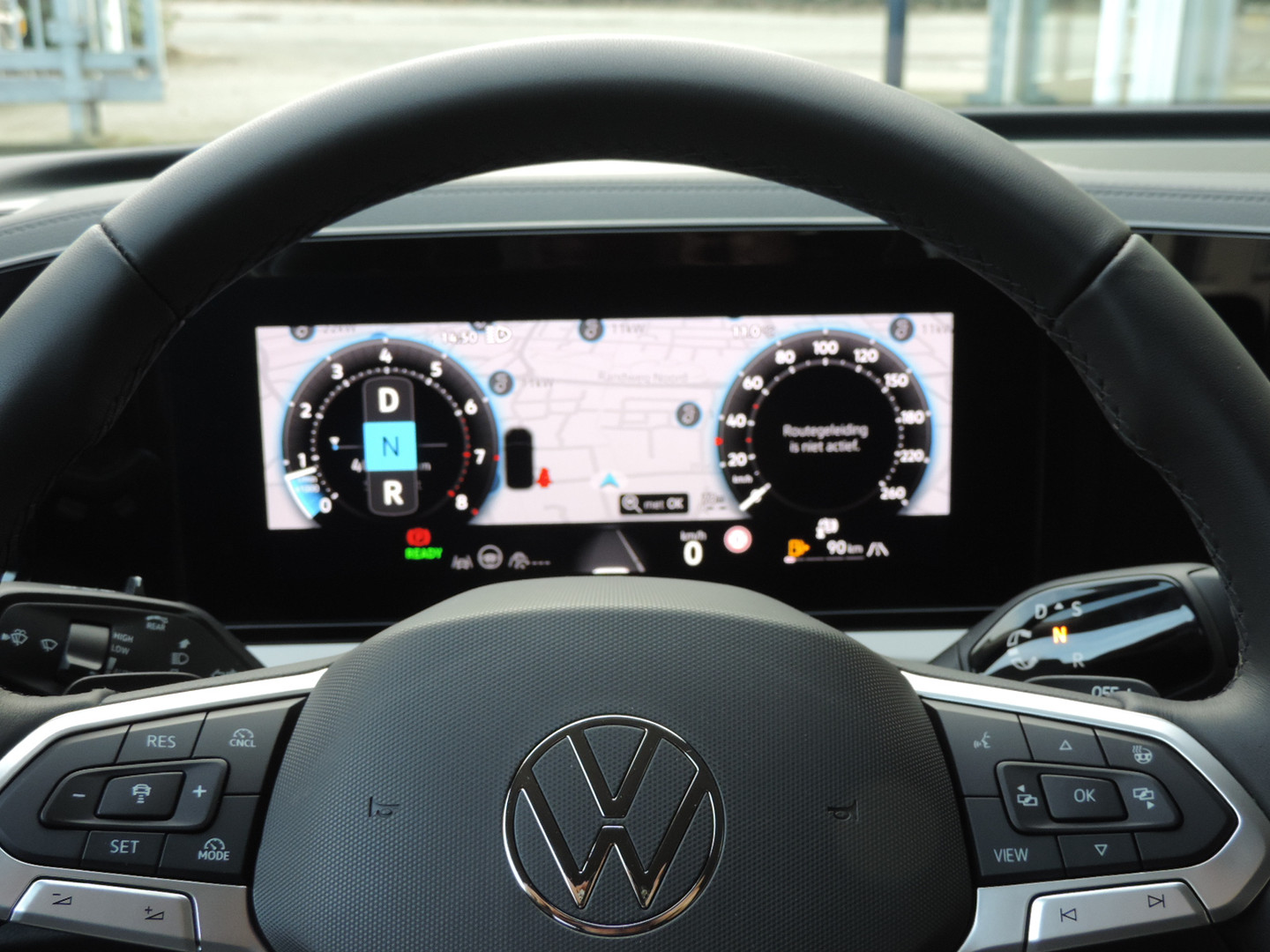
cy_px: 476
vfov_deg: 33.6
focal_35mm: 43
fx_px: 1578
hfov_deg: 43.9
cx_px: 635
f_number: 3.4
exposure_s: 1/50
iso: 220
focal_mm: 7.6
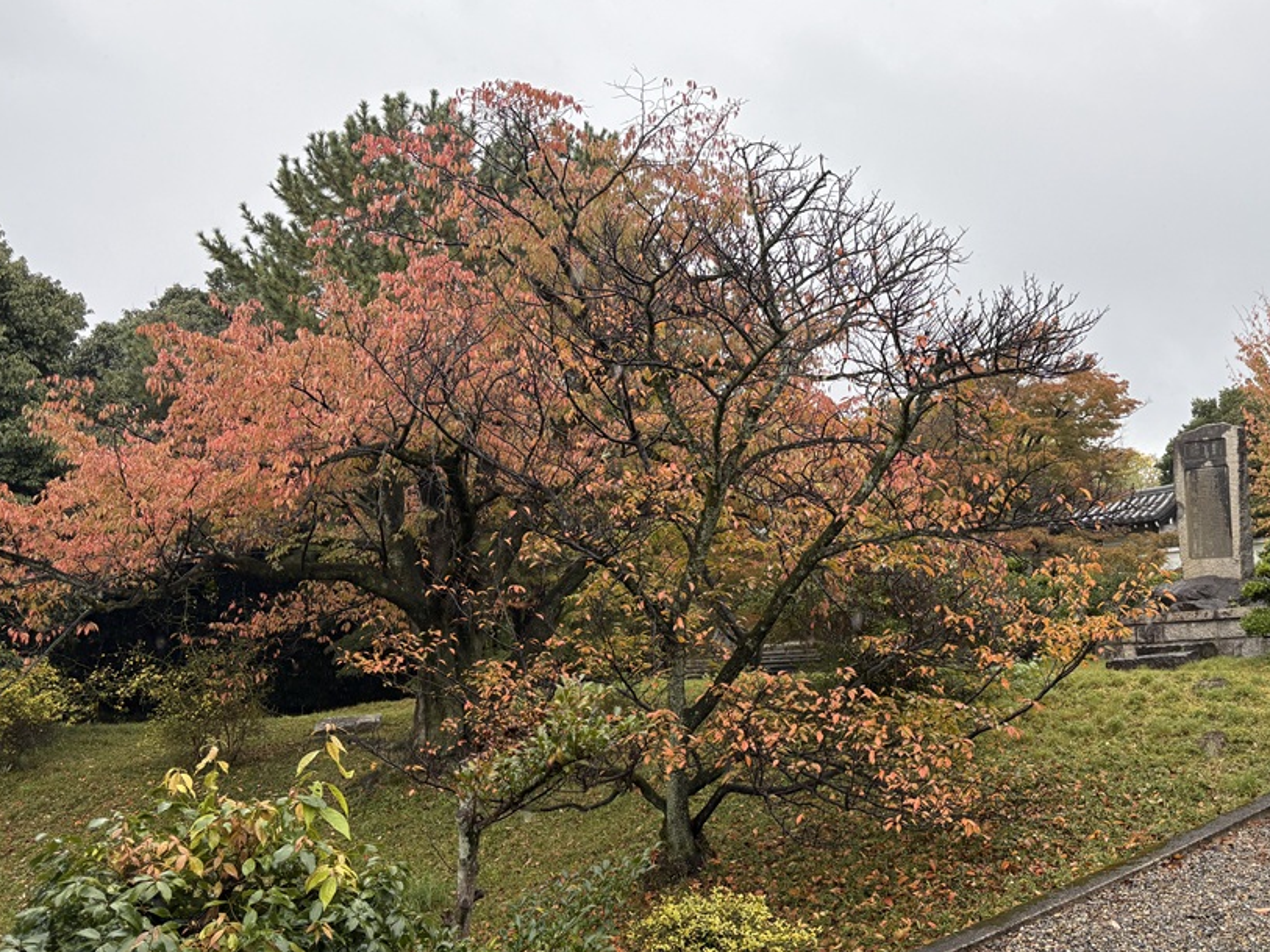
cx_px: 767
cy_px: 466
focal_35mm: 32
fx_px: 1174
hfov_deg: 56.4
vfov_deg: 44.1
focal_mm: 5.96
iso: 50
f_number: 1.6
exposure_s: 1/417
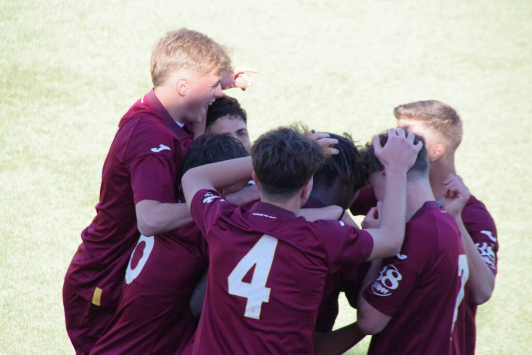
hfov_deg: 5.5
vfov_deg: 3.7
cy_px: 178
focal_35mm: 375
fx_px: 5542
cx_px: 266
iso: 3200
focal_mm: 250
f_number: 9
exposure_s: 1/800
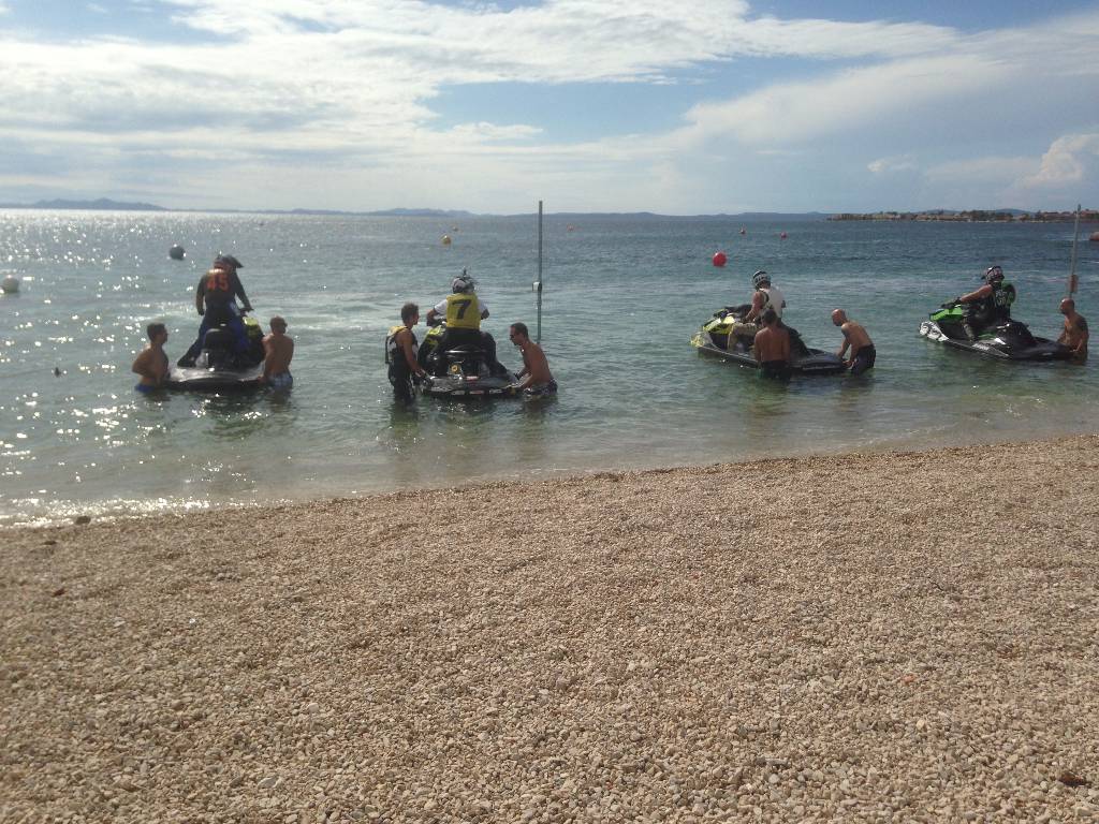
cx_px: 550
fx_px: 1048
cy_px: 412
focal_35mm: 33
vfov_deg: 42.9
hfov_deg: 55.4
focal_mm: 4.12
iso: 50
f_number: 2.4
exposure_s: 1/3623
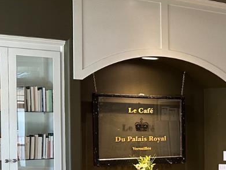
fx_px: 600
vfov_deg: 15.9
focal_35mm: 92
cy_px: 137
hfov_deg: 17.7
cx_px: 392
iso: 160
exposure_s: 1/60
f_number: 1.78
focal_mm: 6.86
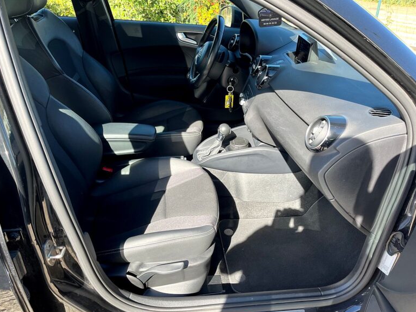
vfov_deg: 51.4
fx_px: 325
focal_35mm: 27
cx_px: 201
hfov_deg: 65.3
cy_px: 160
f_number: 1.6
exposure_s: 1/312
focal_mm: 5.1
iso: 50
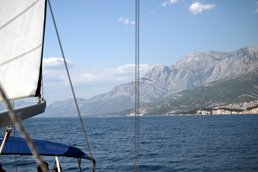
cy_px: 86
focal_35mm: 75
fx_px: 538
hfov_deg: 27.0
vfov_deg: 18.2
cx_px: 129
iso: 100
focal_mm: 75
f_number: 4.5
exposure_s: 1/1600
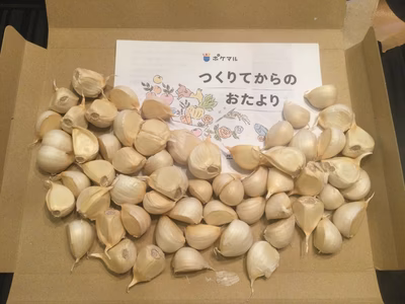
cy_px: 152
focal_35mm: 31
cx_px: 202
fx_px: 363
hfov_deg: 58.4
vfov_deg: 45.4
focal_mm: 3.3
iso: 80
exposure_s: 1/30
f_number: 2.4
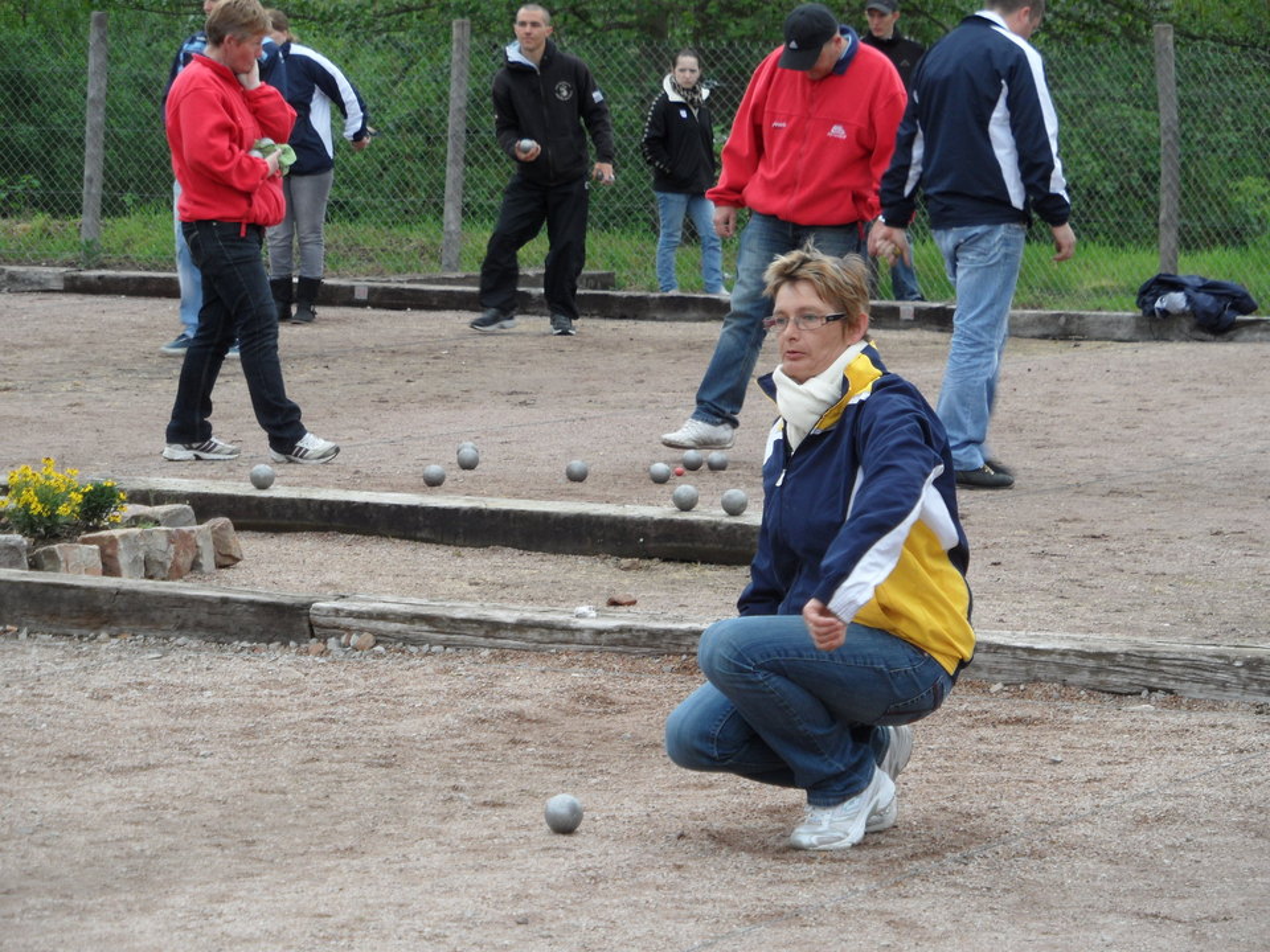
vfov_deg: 9.9
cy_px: 476
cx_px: 635
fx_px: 5503
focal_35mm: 150
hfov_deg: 13.2
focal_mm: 24.6
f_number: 4.4
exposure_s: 1/60
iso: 100
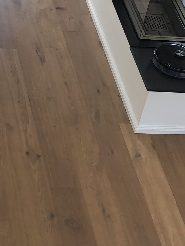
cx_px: 148
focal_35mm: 118
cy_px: 81
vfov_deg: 16.6
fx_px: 841
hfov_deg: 12.5
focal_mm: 3.99
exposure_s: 1/120
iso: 64
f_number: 1.8
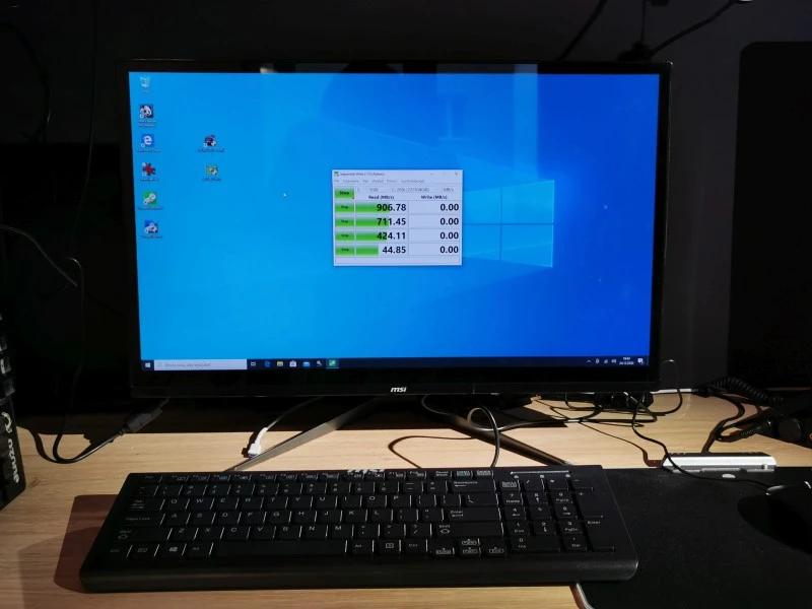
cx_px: 406
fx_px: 915
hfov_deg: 47.9
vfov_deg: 36.8
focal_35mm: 39
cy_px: 304
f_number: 1.6
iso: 100
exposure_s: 1/120
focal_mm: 5.56
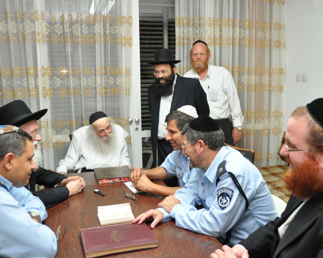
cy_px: 129
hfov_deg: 52.8
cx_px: 170
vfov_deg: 43.4
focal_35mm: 34
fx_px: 325
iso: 800
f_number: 4
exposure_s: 1/60
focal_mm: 20
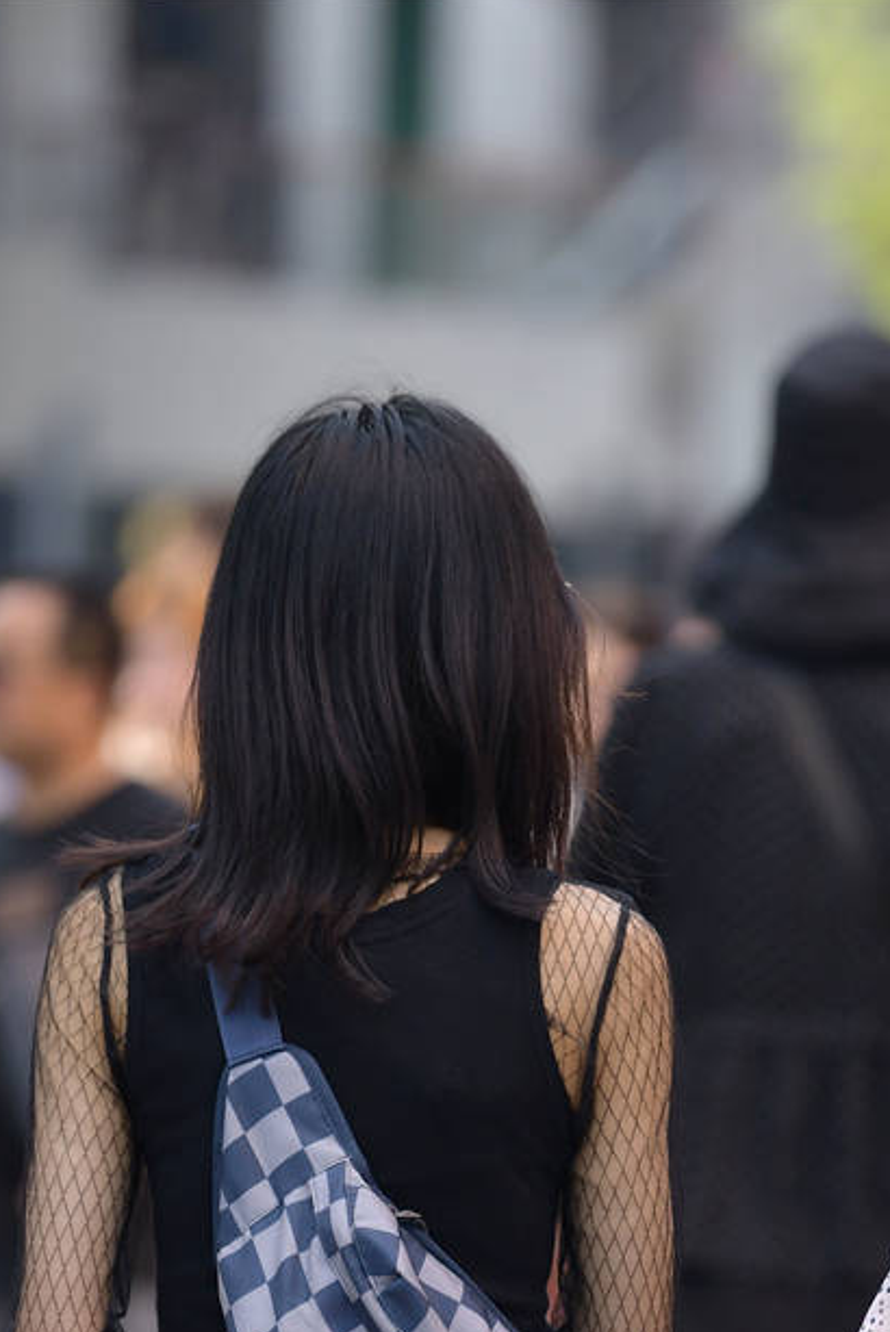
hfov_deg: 3.3
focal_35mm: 415
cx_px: 695
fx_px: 15371
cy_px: 1618
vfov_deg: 4.9
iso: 400
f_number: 2.8
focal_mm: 170
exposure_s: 1/1600
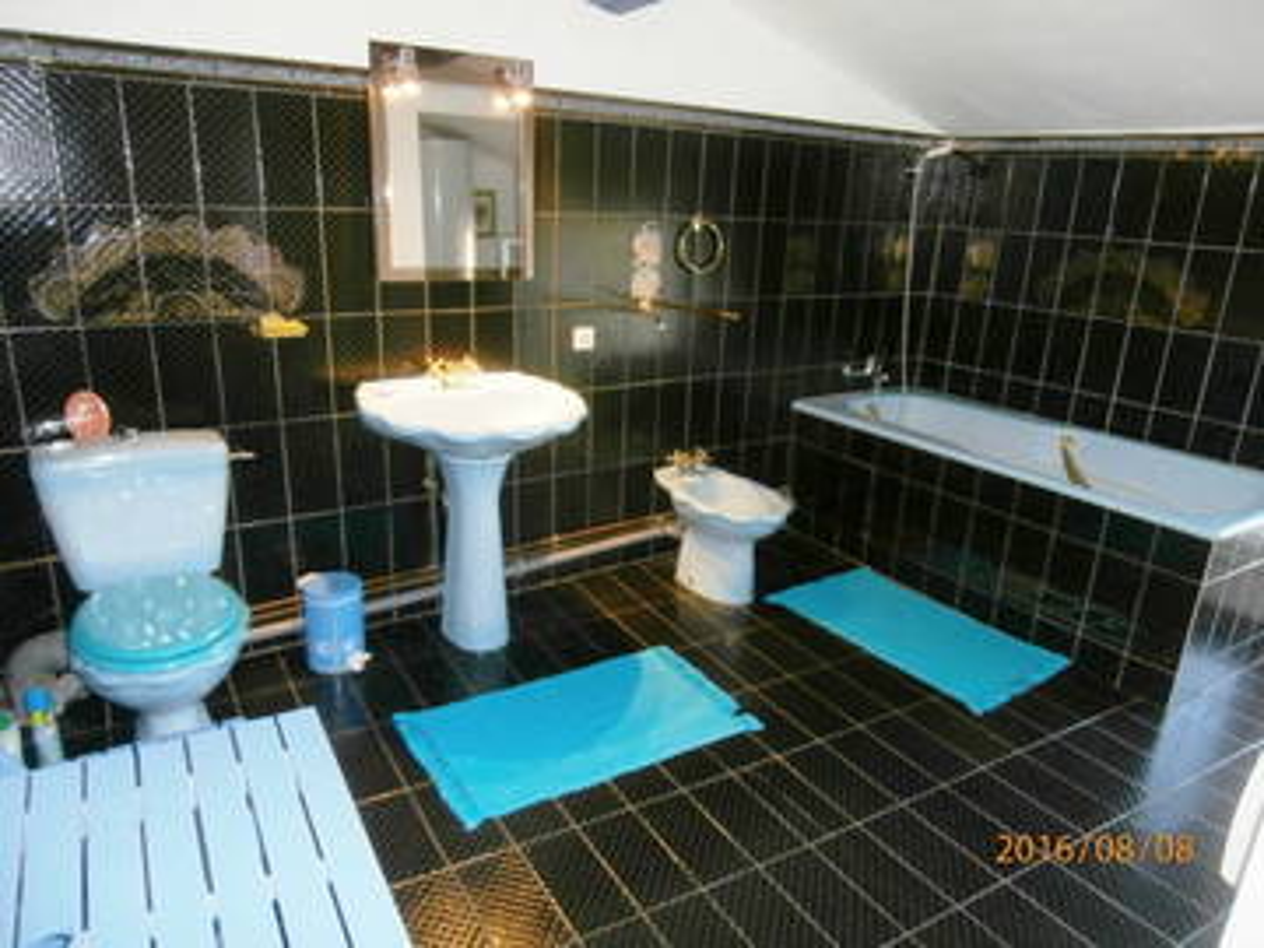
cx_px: 632
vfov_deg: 56.8
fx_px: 876
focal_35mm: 24
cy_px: 474
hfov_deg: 71.6
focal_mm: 4.2
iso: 200
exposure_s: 1/30
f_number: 3
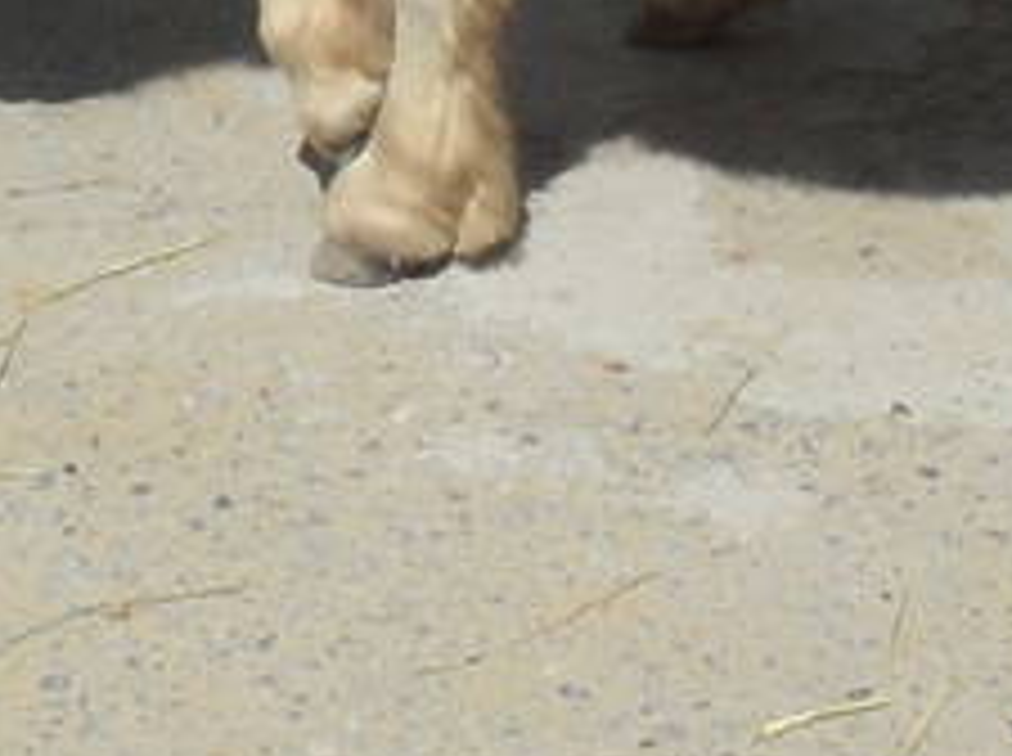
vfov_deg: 8.3
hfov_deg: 11.6
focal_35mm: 171
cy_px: -621
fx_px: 4991
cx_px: 639
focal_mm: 3.9
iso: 80
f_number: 4.6
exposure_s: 1/750
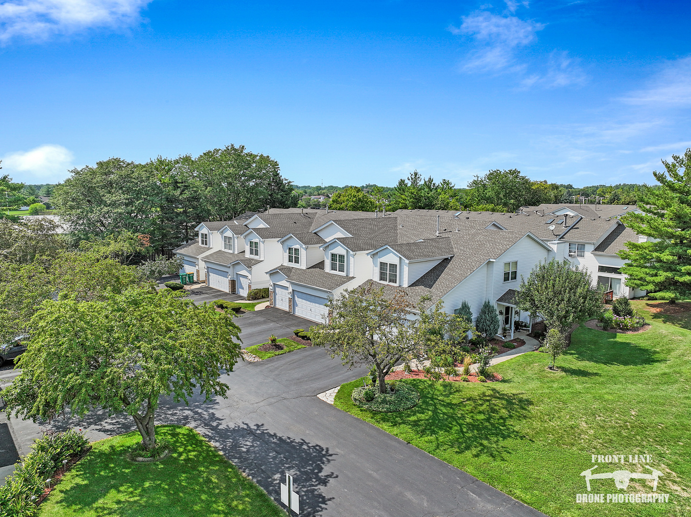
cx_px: 346
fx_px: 479
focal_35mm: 24
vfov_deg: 56.8
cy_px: 258
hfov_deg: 71.6
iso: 150
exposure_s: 1/1600
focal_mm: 12.29
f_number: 2.8
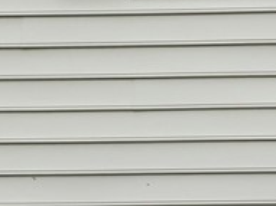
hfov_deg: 12.4
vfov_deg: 10.9
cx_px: 644
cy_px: 337
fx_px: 1028
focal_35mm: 129
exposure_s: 1/200
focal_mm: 12.29
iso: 100
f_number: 4.5
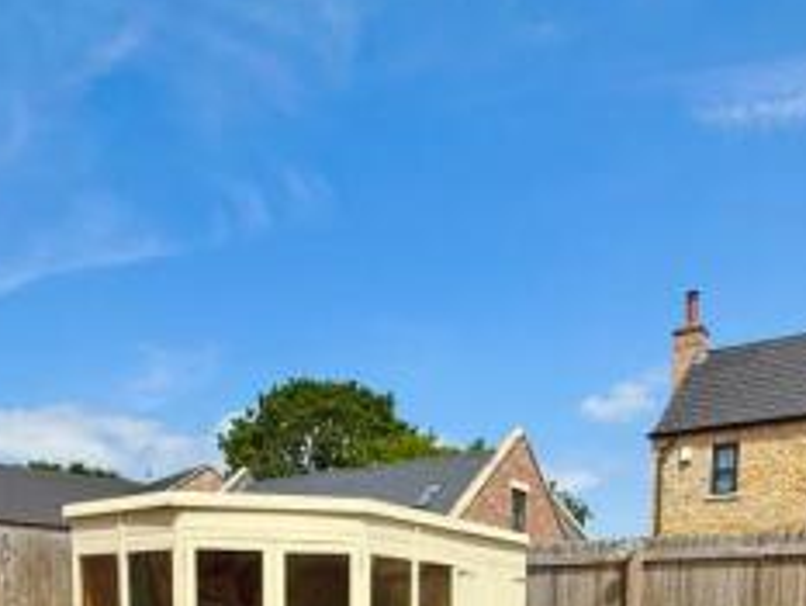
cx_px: 400
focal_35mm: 35
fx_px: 815
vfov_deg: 33.0
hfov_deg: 52.6
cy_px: 736
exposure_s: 1/3289
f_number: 2.2
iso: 50
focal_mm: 2.22
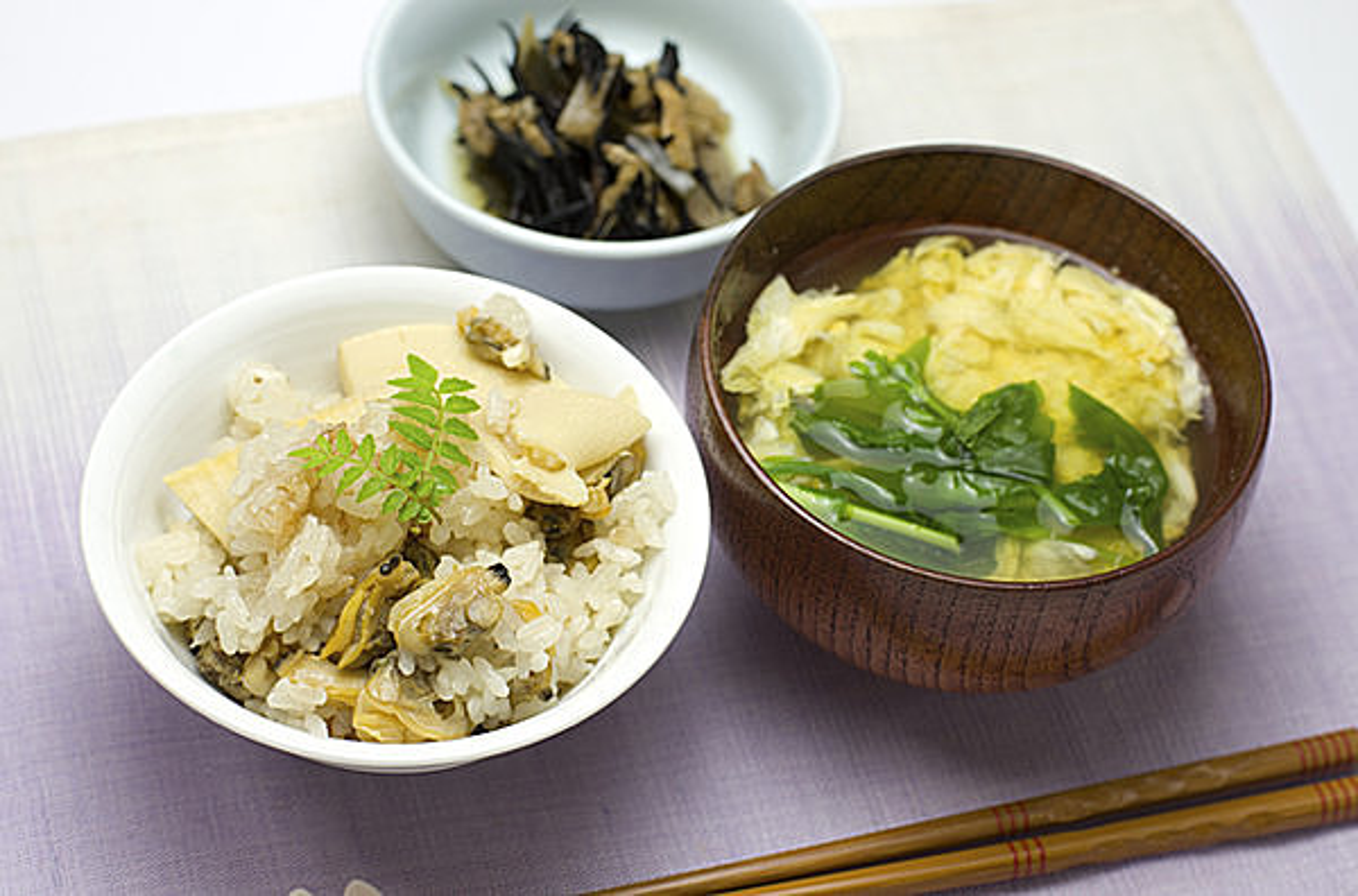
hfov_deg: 24.8
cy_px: 448
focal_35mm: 82
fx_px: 3083
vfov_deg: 16.5
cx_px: 679
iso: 100
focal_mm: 55
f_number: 5
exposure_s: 1/8
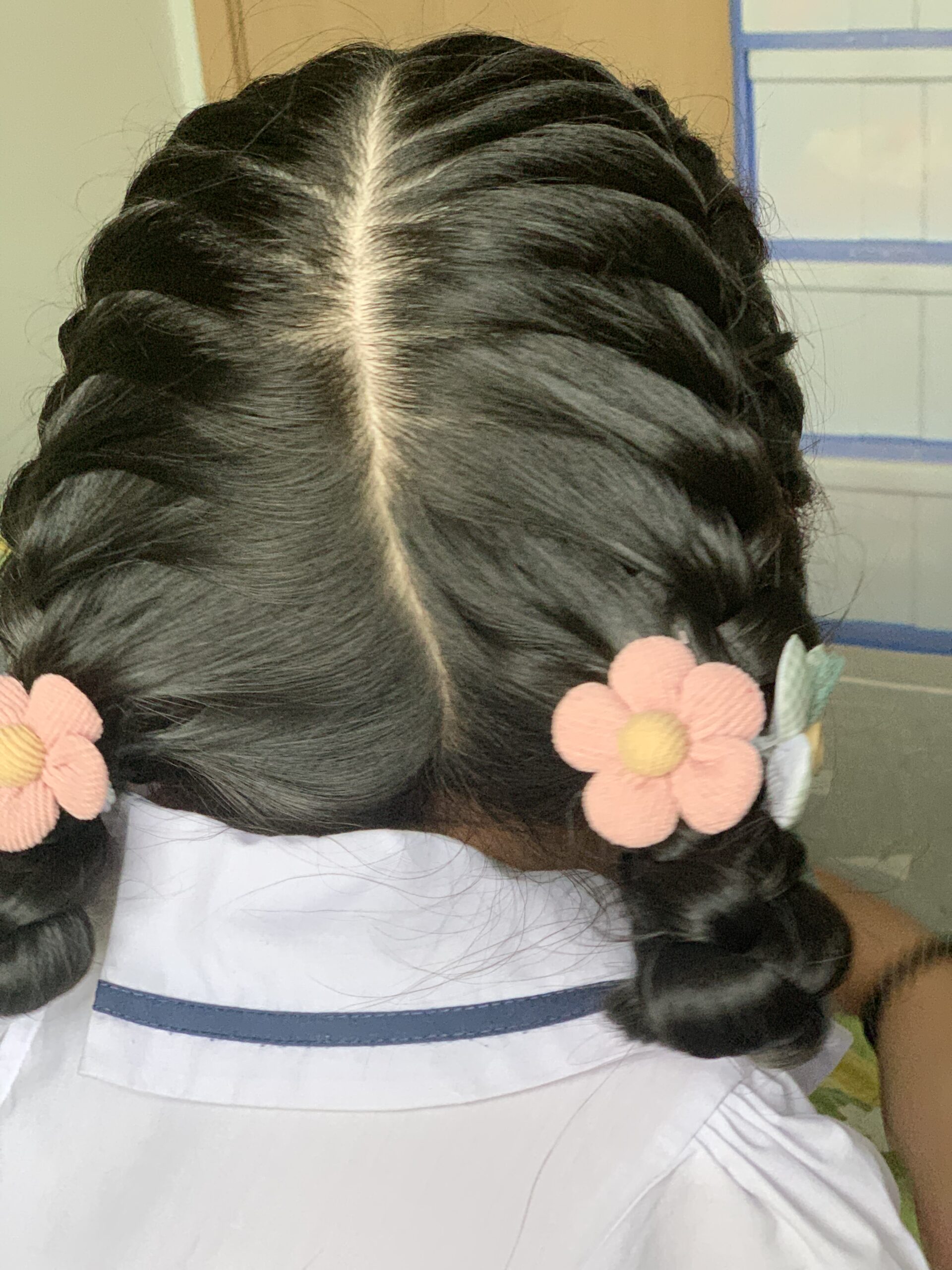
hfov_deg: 28.0
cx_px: 476
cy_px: 635
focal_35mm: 52
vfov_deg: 36.8
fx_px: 1907
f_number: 2.4
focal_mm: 6
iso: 250
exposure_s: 1/60
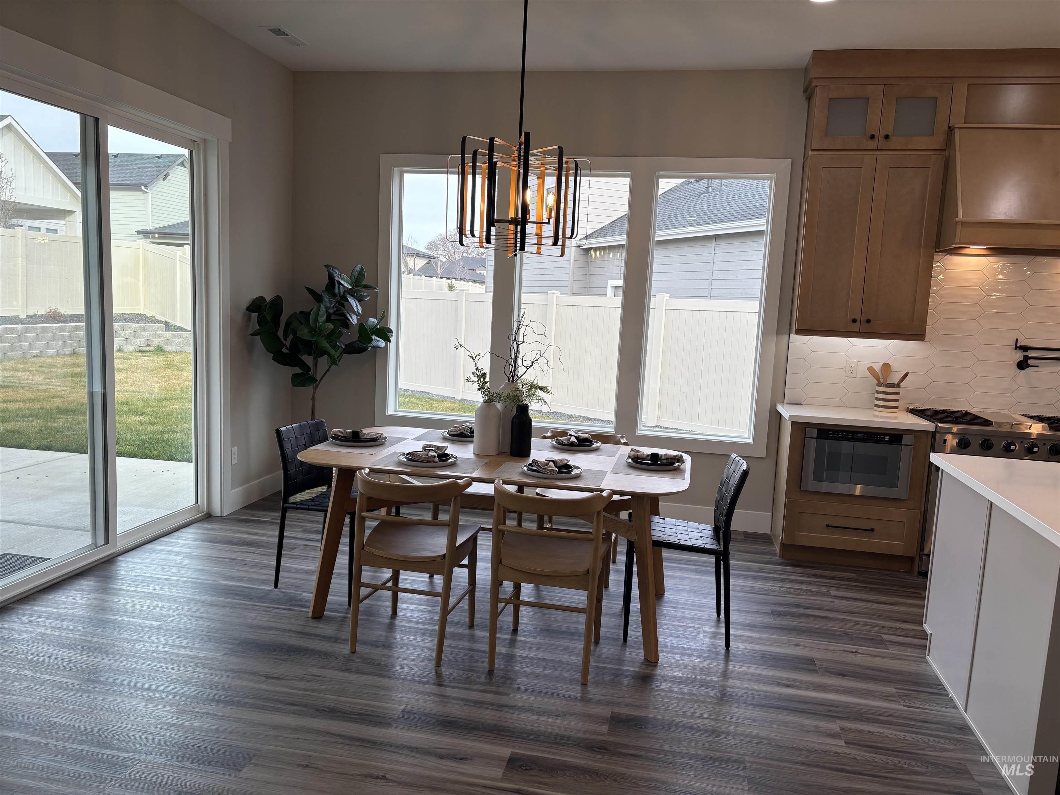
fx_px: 796
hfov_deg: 67.3
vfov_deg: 53.1
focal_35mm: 26
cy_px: 398
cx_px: 530
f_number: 1.6
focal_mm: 5.96
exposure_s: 1/186
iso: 40
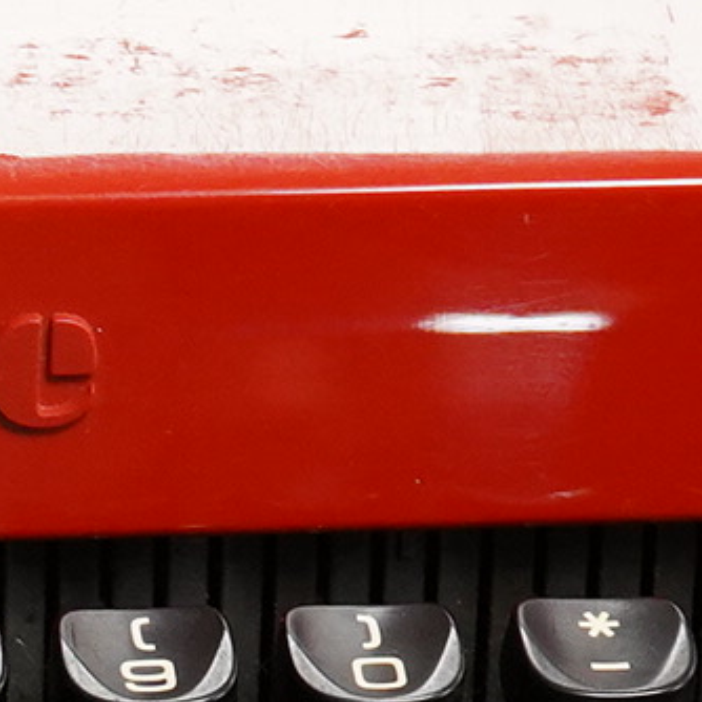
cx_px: -343
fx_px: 5162
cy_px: 1106
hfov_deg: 7.6
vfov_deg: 7.6
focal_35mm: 225
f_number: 9
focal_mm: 30
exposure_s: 1/125
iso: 2500
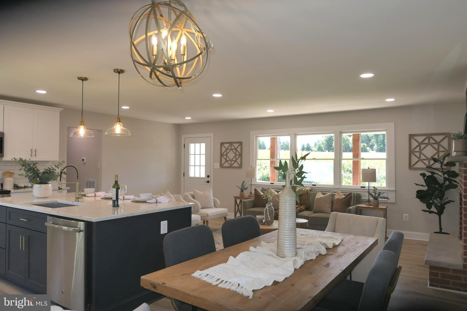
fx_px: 311
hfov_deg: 73.7
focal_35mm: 24
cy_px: 156
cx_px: 234
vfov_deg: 53.1
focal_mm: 8.8
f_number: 2.8
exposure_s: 1/200
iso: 125
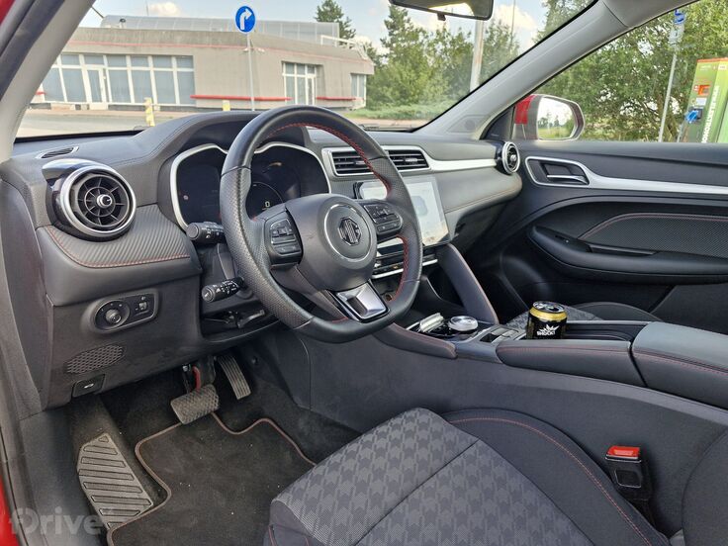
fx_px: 484
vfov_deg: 58.9
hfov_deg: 73.9
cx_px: 364
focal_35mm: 23
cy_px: 273
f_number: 1.8
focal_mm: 5.54
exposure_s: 1/180
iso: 64
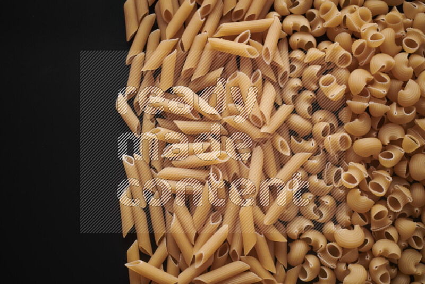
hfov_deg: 39.6
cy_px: 142
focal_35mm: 50
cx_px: 212
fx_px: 590
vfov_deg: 27.0
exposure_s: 1/100
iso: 160
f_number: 8
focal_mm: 50
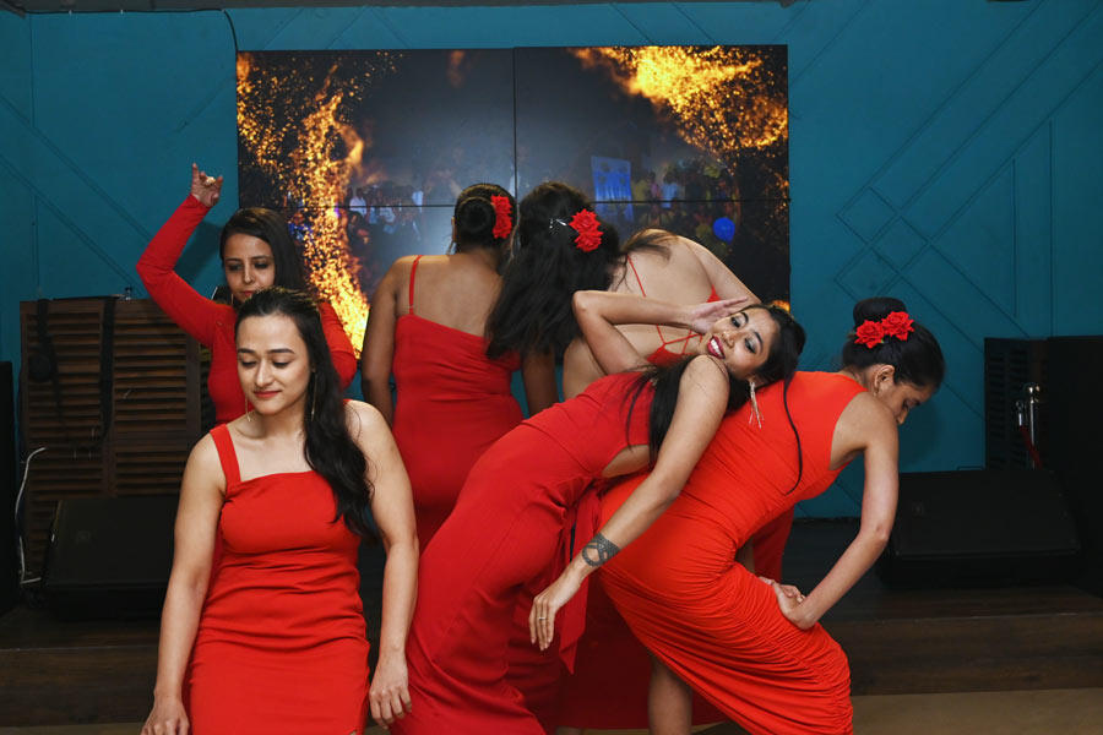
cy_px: 368
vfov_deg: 26.5
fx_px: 1562
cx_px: 552
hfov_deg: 38.9
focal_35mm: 51
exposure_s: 1/200
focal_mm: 34
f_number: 4.5
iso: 640
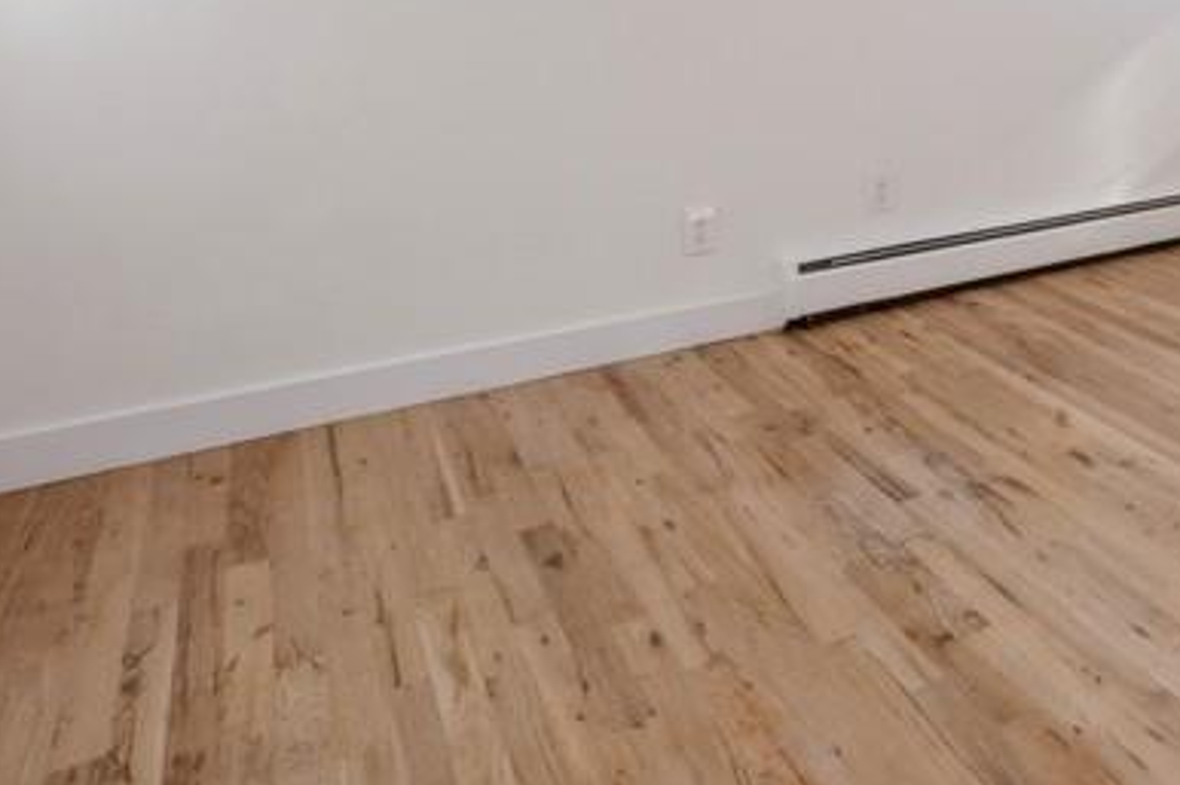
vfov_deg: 33.6
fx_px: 1147
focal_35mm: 35
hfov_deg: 45.2
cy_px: -49
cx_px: 1204
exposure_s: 1/100
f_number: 11
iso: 250
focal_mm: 15
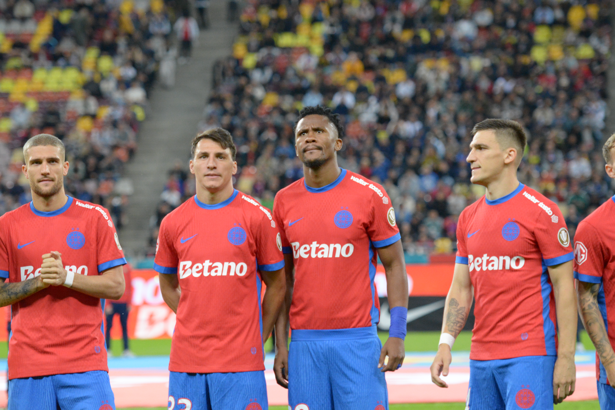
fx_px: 3075
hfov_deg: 11.4
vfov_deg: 7.6
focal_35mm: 180
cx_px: 308
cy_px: 205
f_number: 2.8
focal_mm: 120
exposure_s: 1/1000
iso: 2500
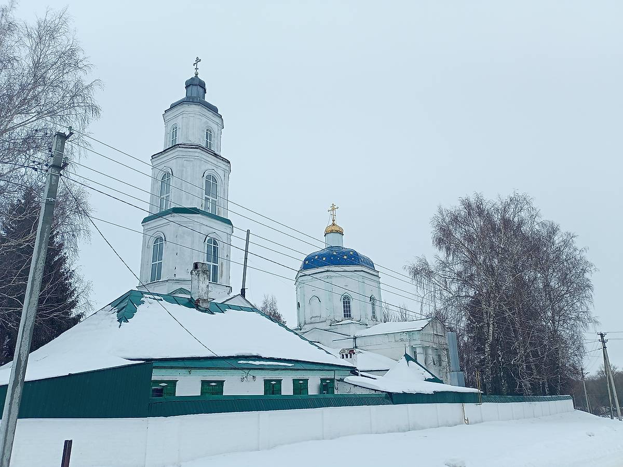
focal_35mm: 28
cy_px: 234
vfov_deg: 49.7
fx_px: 504
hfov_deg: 63.4
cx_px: 312
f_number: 1.8
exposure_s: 1/1957
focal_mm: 4.69
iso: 116
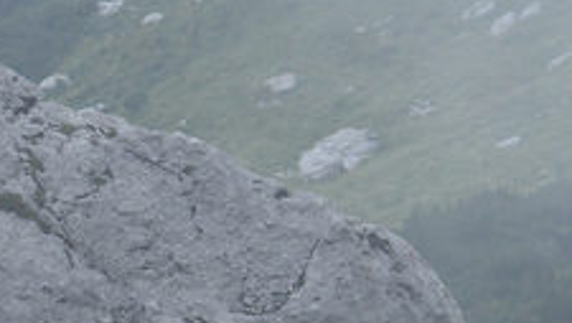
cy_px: 259
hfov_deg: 2.6
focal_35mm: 817
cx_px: 33
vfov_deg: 1.5
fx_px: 12408
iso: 200
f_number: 8
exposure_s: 1/320
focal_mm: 195
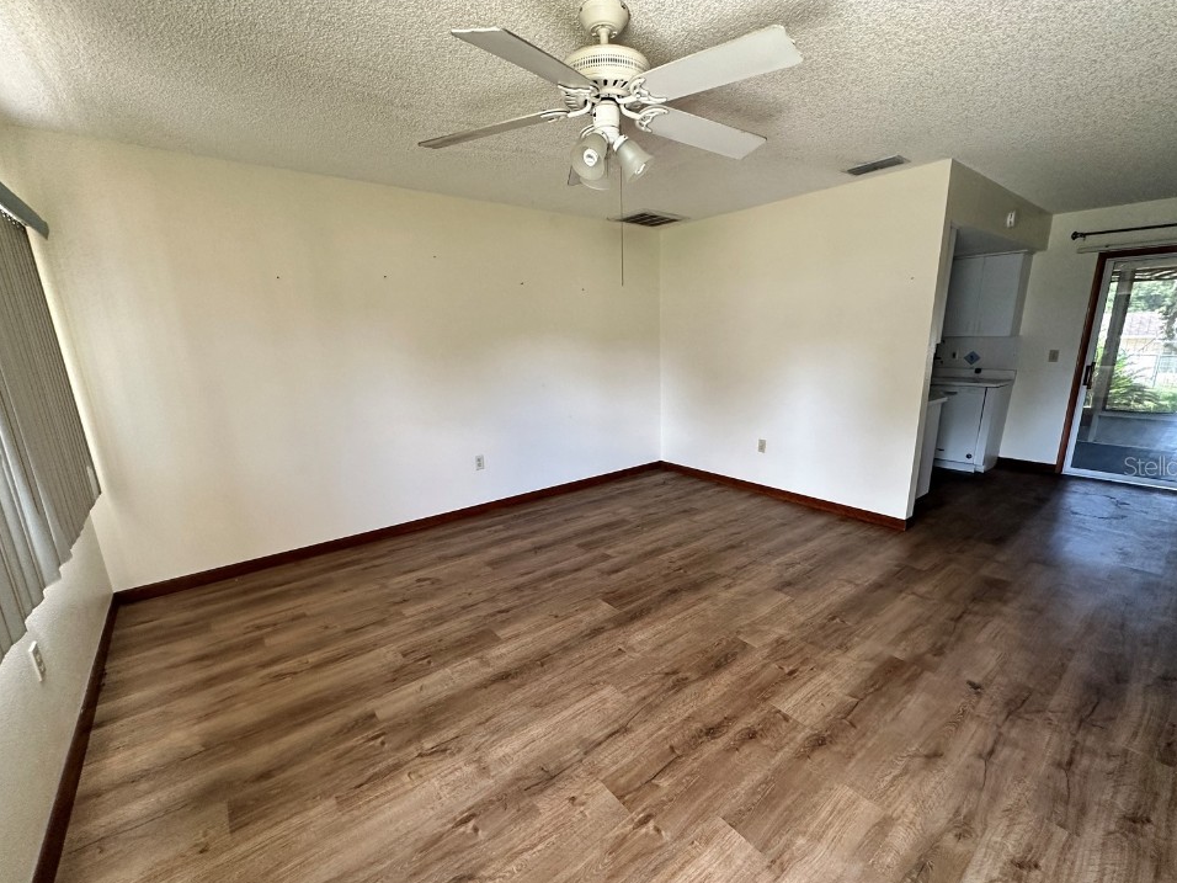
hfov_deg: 98.1
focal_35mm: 15
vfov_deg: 81.7
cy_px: 466
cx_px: 609
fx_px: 510
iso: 250
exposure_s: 1/99
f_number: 2.2
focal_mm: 2.22
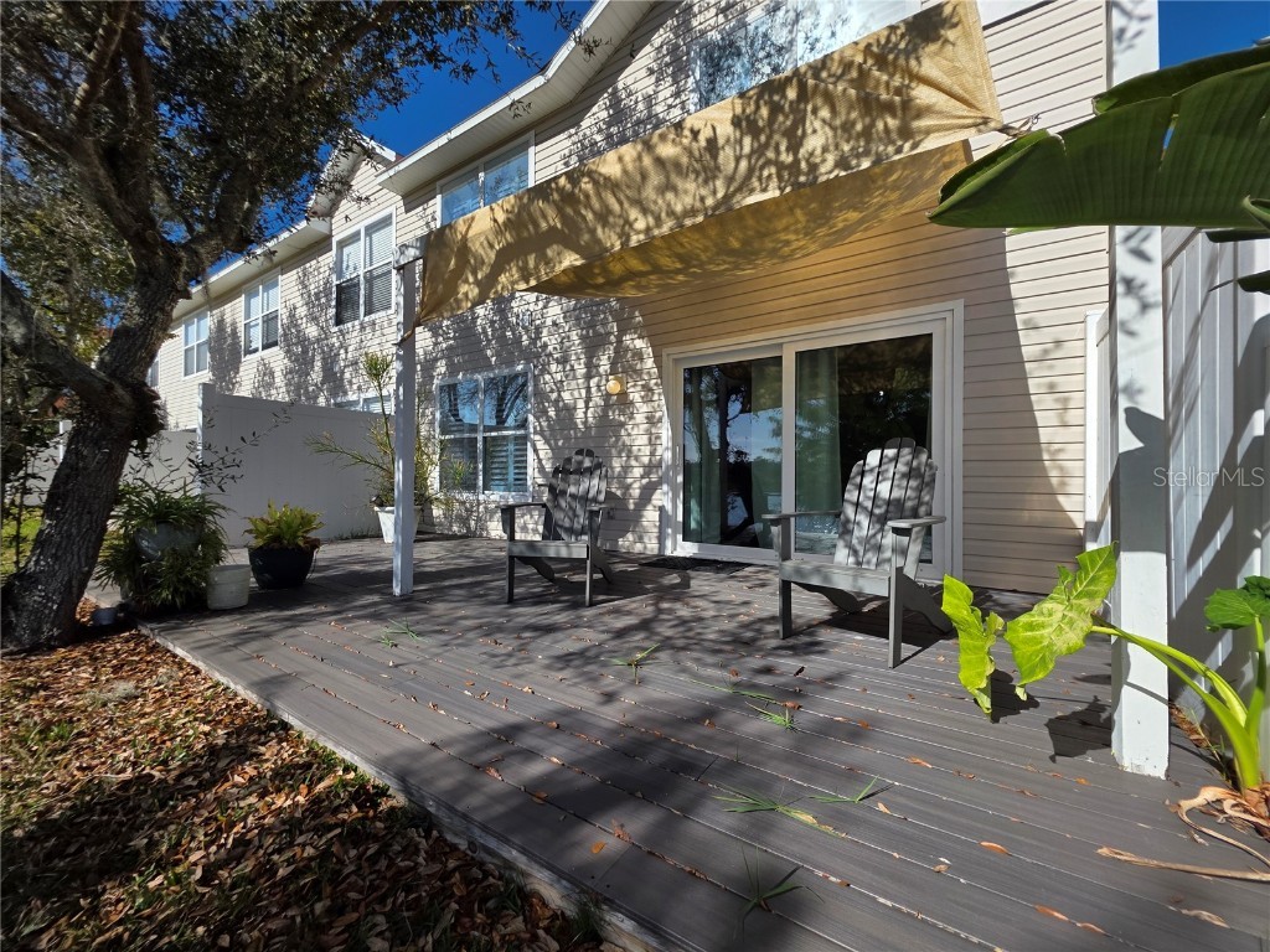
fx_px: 477
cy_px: 476
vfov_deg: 89.9
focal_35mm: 13
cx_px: 635
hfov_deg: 106.2
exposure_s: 1/2517
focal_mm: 2.2
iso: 40
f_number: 1.9
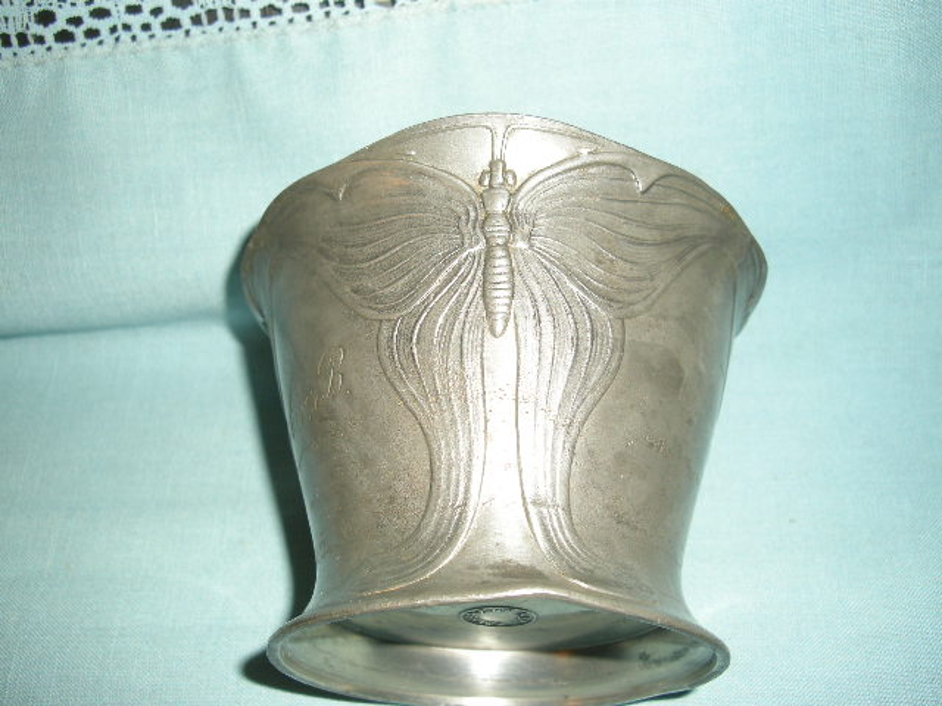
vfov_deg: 38.7
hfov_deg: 50.1
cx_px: 471
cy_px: 353
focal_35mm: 37
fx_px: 1007
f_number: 8
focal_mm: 7.9
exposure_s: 1/60
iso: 64
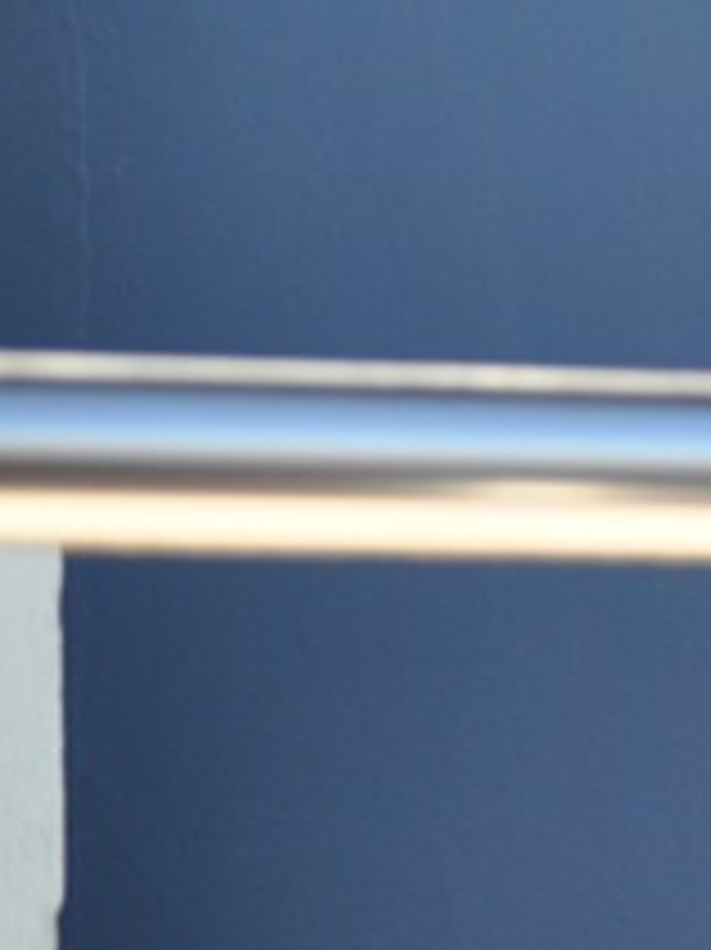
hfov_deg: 2.8
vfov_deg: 3.8
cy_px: -459
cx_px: 2066
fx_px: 14374
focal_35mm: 524
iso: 450
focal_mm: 75
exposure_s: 1/1000
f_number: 4.2
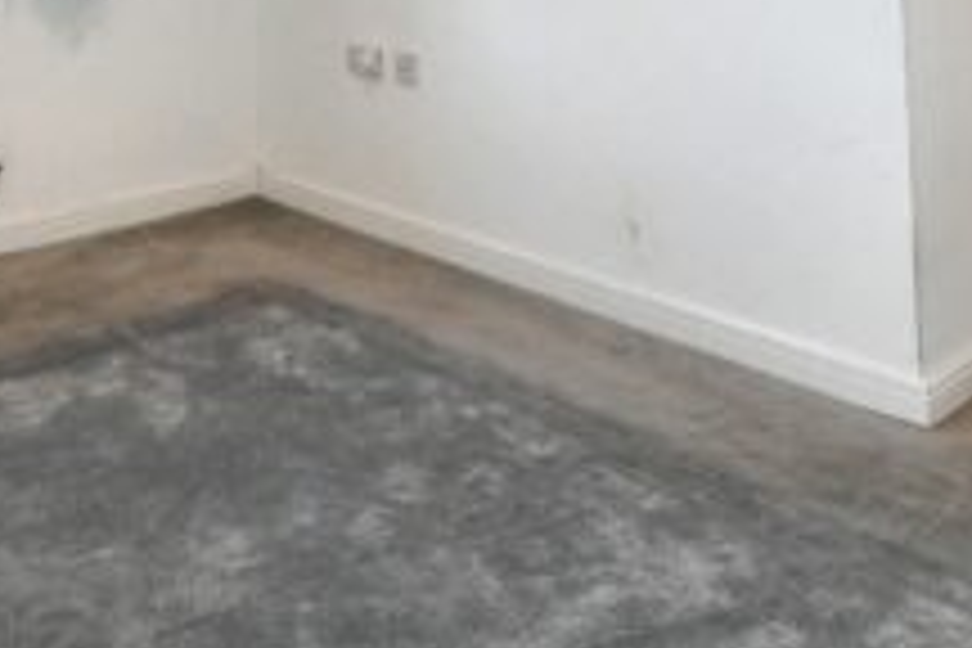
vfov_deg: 28.0
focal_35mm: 40
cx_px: 256
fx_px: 1080
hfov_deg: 46.9
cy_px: -182
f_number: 10
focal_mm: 15
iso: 6400
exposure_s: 1/200
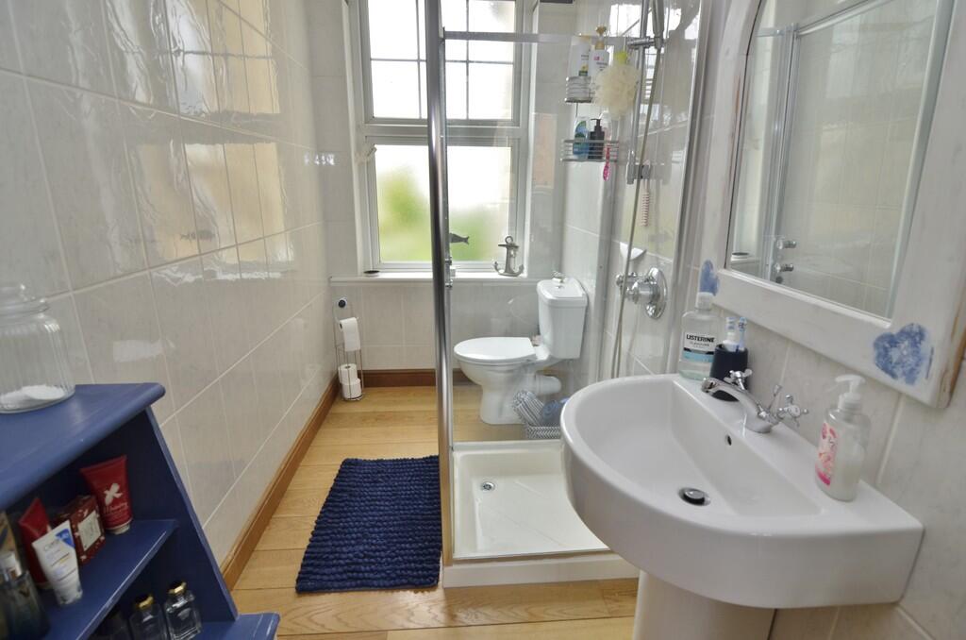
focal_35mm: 16
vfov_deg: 71.8
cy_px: 320
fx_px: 442
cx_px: 483
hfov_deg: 95.1
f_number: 5.6
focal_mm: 11
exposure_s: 1/60
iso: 400
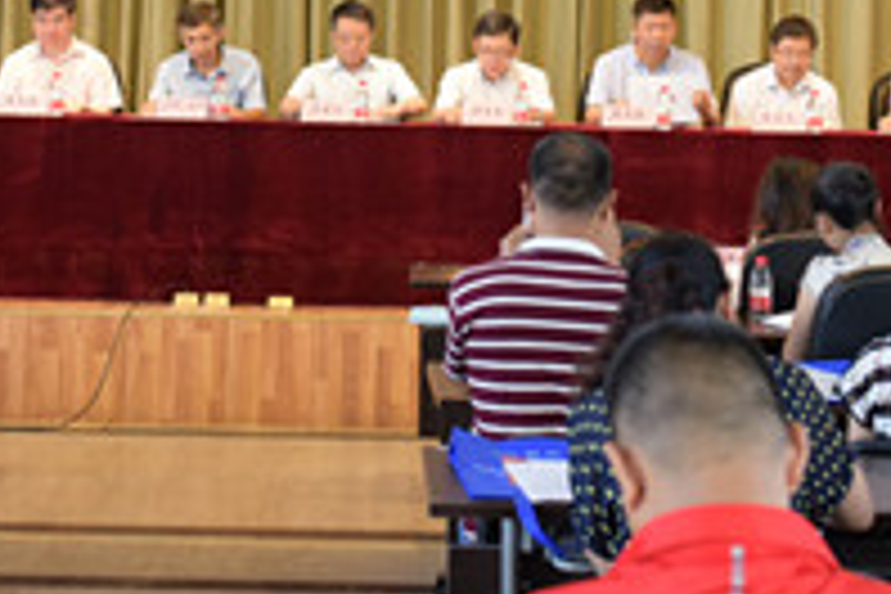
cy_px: 2
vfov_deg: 14.0
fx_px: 2376
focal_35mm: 96
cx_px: 374
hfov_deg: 21.2
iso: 800
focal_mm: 38
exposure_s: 1/50
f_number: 3.5
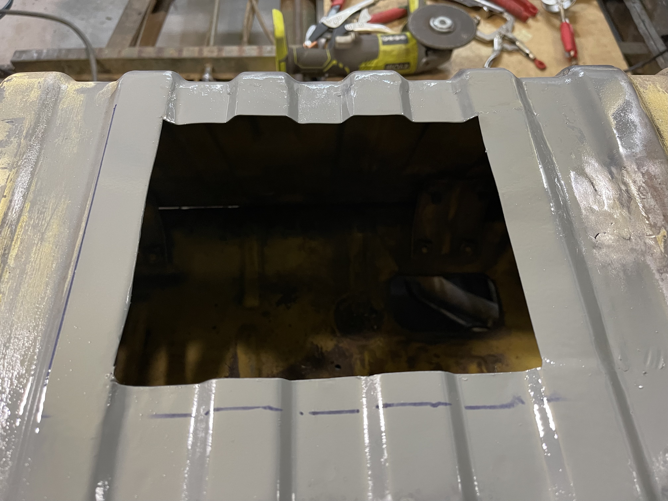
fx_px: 482
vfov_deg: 54.9
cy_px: 250
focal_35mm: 25
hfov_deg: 69.4
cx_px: 334
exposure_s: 1/50
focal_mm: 5.1
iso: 500
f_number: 1.6
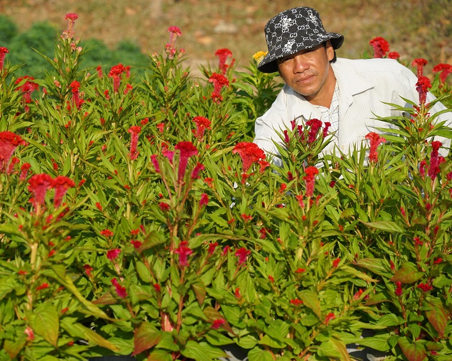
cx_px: 203
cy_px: 182
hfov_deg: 13.7
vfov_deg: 10.9
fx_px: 1886
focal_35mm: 141
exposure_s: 1/500
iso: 100
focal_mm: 124
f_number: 5.6
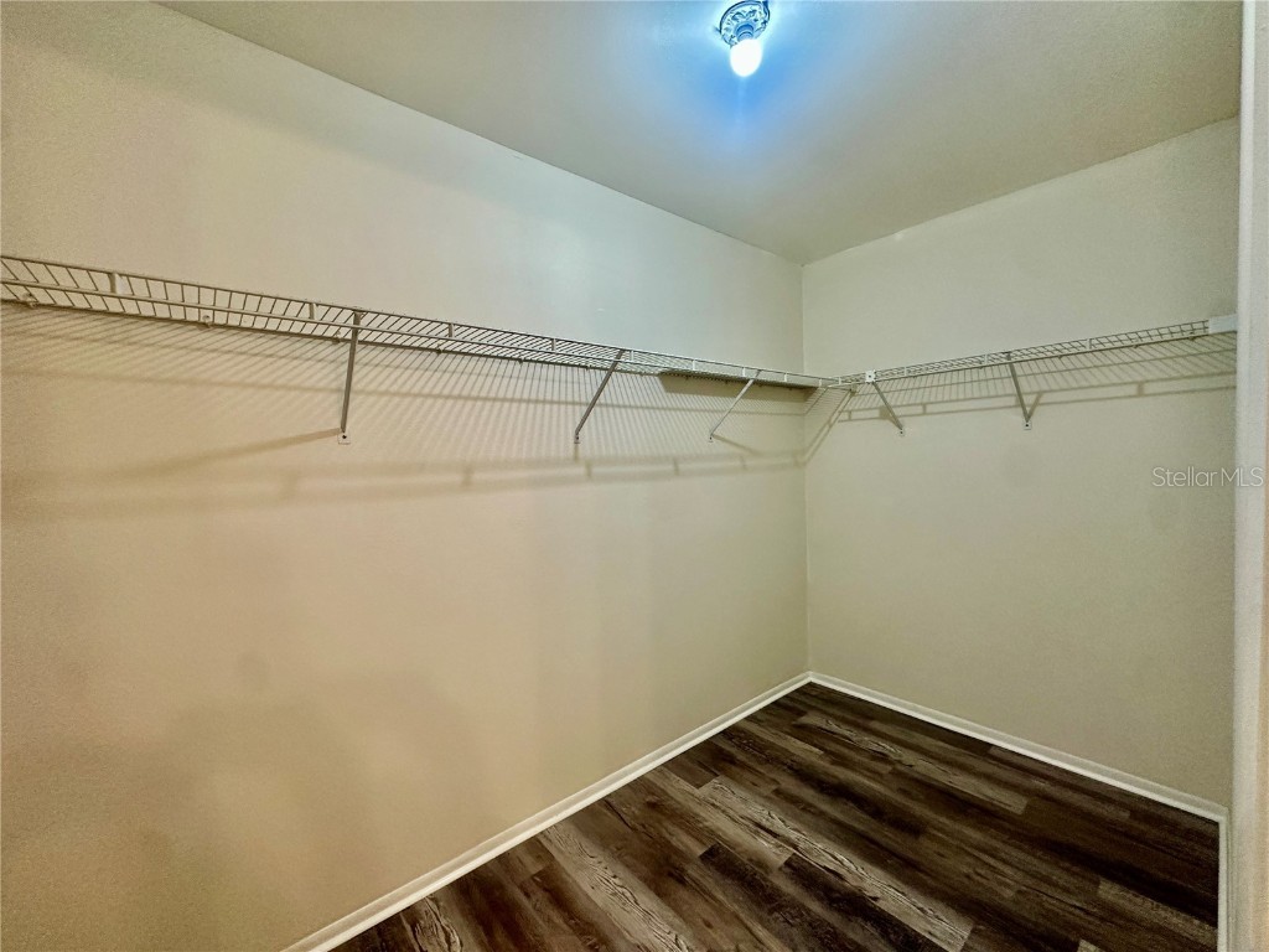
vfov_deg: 85.7
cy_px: 476
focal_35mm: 14
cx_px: 634
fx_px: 513
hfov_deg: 102.1
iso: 250
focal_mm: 2.22
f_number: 2.2
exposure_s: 1/120
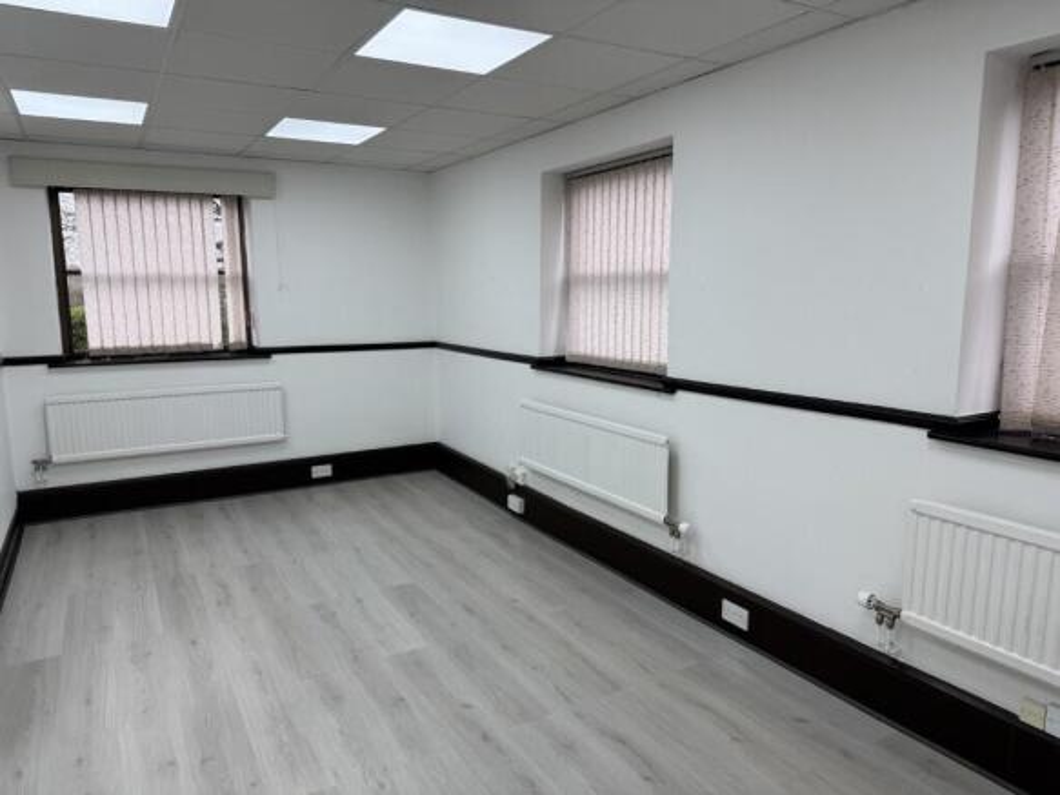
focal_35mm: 24
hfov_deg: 71.6
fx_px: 735
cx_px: 530
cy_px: 398
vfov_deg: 56.8
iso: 64
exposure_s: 1/186
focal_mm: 6.76
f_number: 1.78
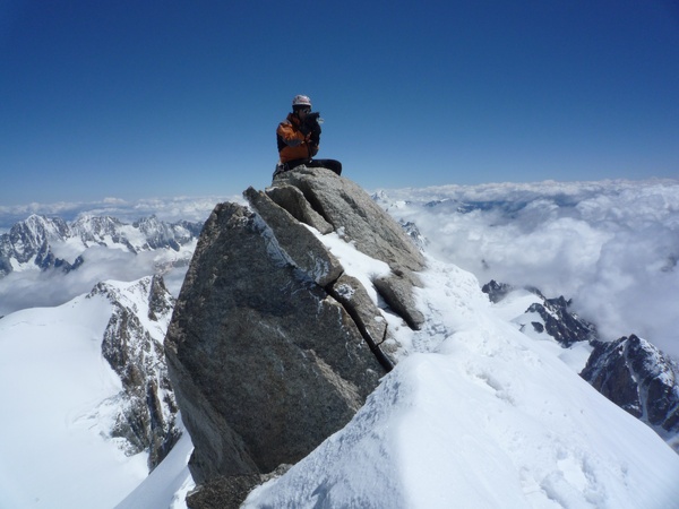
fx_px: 490
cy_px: 254
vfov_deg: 54.9
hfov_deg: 69.4
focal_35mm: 25
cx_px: 340
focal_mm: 4.4
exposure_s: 1/800
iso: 100
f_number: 8
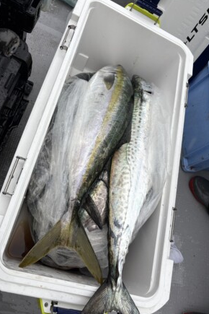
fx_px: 244
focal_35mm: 28
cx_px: 107
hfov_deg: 46.4
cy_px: 160
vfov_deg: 65.5
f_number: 1.6
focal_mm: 5.96
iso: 50
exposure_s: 1/724
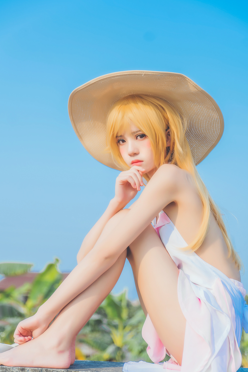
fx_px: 537
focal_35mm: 52
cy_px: 181
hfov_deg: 26.0
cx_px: 126
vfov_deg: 38.2
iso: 80
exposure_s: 1/800
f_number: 2.8
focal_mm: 50
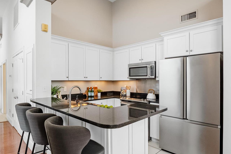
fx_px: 128
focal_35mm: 20
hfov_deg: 83.4
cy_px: 82
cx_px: 98
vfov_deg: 61.9
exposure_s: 1/50
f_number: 6.3
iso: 400
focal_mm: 8
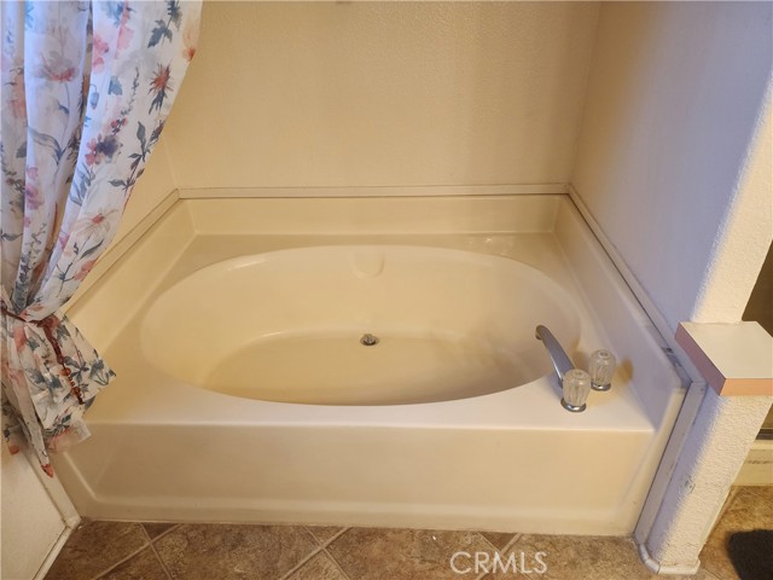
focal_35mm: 23
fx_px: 514
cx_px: 386
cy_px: 290
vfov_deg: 58.9
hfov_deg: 73.9
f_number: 1.8
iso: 320
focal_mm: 6.4
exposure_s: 1/120
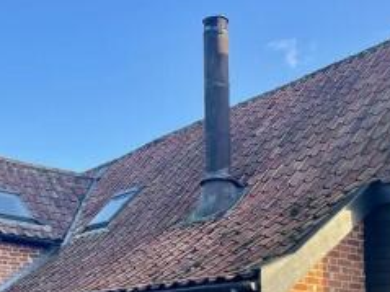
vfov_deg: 23.4
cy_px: 263
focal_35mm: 61
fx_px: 687
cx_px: 182
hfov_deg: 31.7
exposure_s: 1/722
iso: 32
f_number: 1.6
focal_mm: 5.1
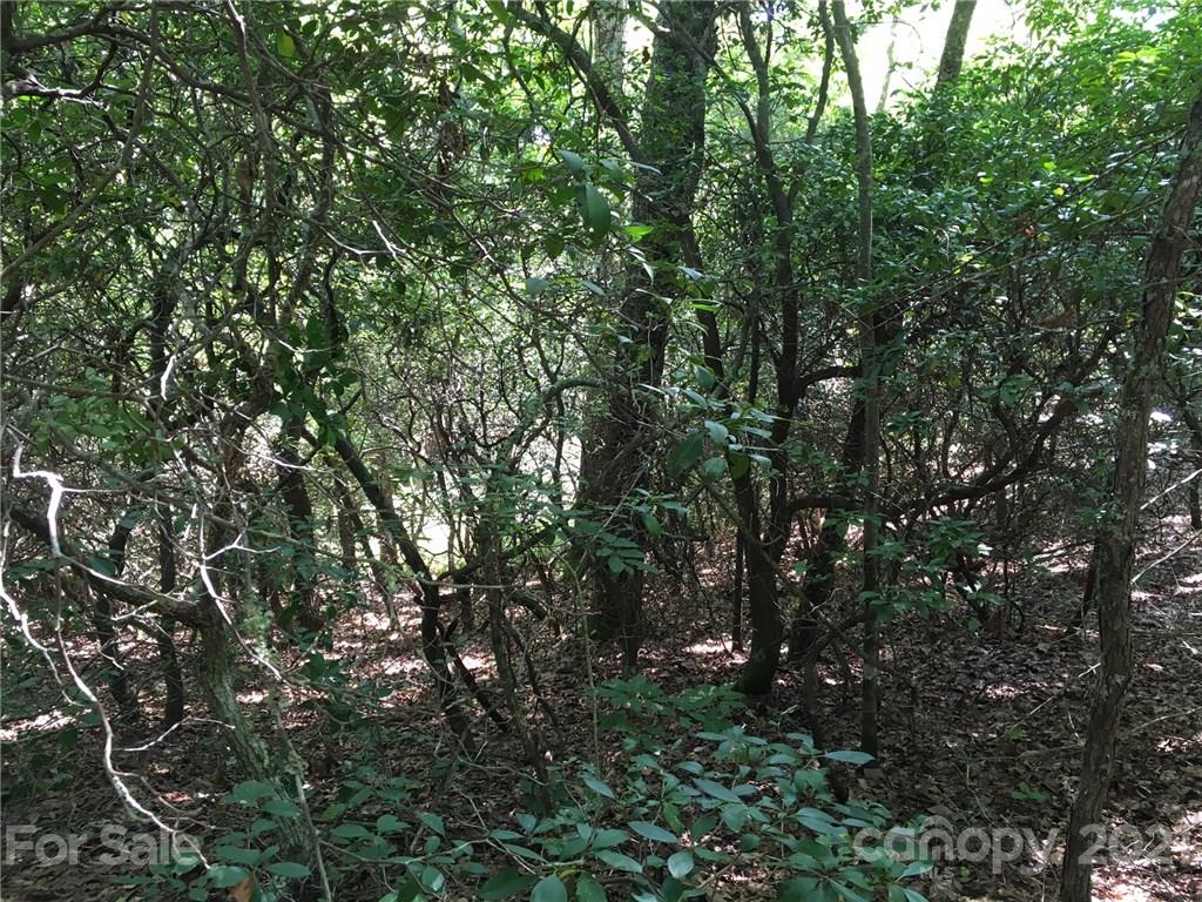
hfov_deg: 61.7
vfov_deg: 48.2
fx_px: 1007
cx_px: 601
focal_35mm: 29
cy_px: 451
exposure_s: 1/30
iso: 50
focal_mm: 4.15
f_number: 2.2
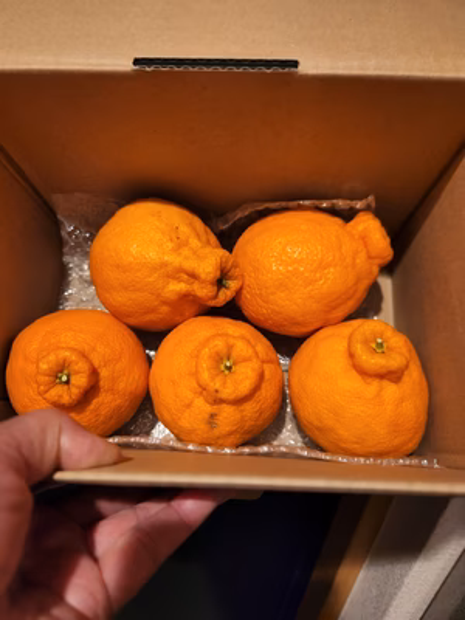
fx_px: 412
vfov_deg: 73.9
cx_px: 232
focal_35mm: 23
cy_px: 310
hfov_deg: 58.9
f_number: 1.8
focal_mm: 5.4
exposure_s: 1/100
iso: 400
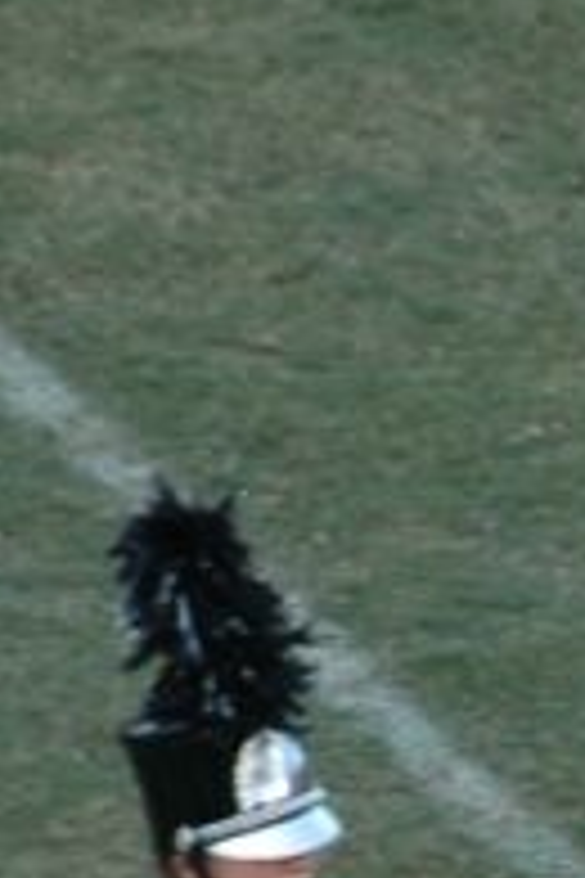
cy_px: 964
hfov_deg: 0.9
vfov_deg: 1.3
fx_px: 38388
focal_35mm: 1575
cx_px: 1022
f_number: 5.6
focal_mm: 200
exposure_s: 1/80
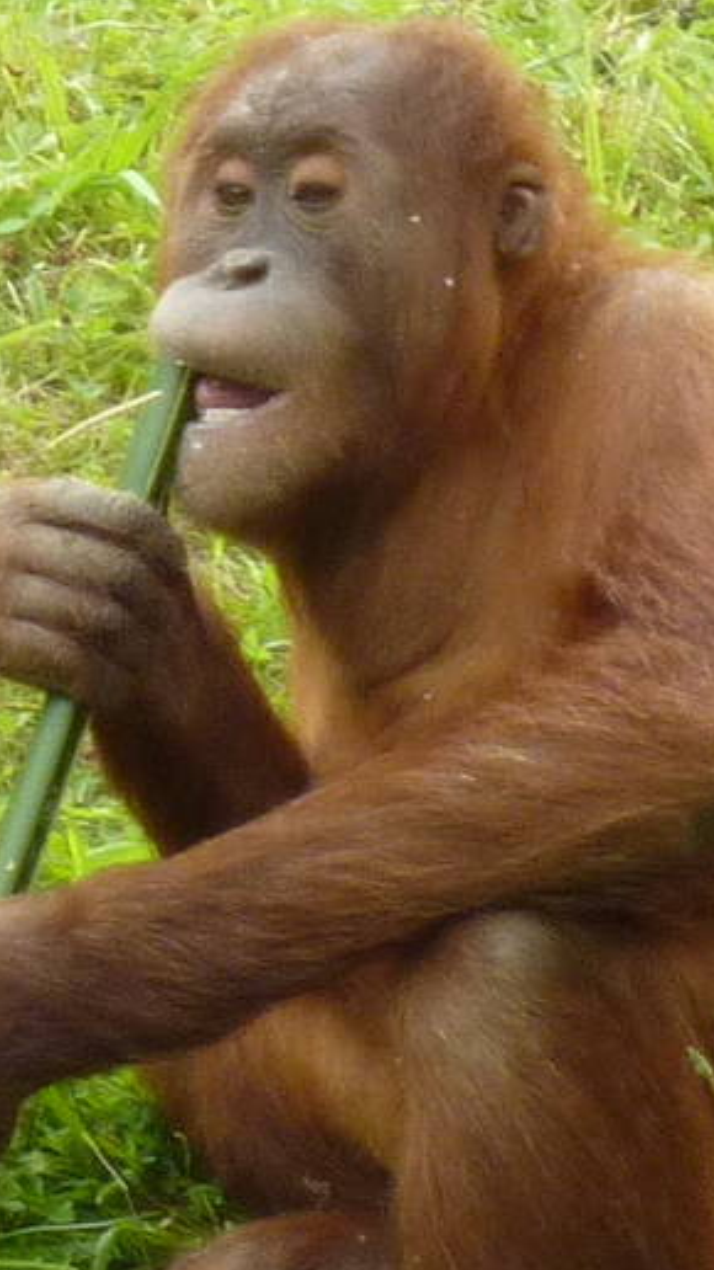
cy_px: 428
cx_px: 463
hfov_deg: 1.7
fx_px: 24115
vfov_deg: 3.0
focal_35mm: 716
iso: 160
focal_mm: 24.1
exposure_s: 1/125
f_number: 4.5
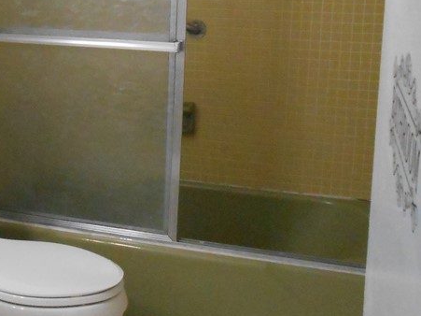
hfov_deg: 30.9
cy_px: 65
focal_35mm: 59
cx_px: 23
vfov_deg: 24.4
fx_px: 717
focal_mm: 4.6
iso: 800
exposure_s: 1/80
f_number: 3.5
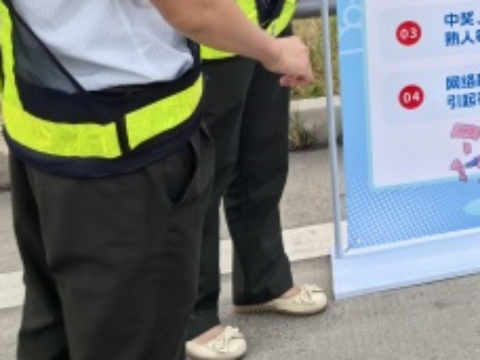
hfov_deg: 24.7
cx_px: 579
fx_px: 985
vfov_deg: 19.2
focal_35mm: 71
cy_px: -107
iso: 50
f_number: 1.4
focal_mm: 5.75
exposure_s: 1/952
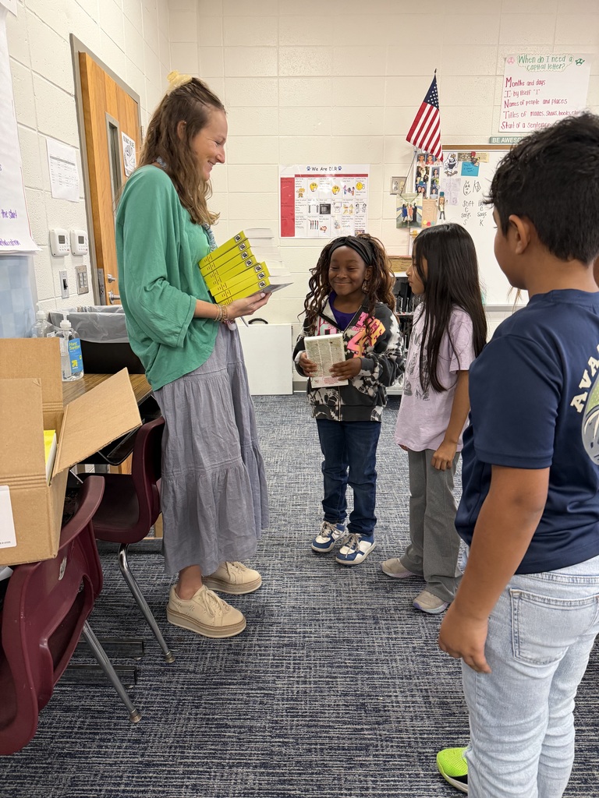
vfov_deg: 71.6
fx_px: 554
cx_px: 300
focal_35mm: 24
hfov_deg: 56.8
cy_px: 399
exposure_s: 1/60
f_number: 1.78
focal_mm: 6.76
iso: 320
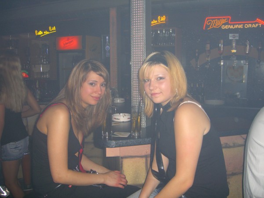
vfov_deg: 37.7
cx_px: 132
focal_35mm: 38
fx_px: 290
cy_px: 99
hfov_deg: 49.0
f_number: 2.8
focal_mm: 7.9
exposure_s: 1/60
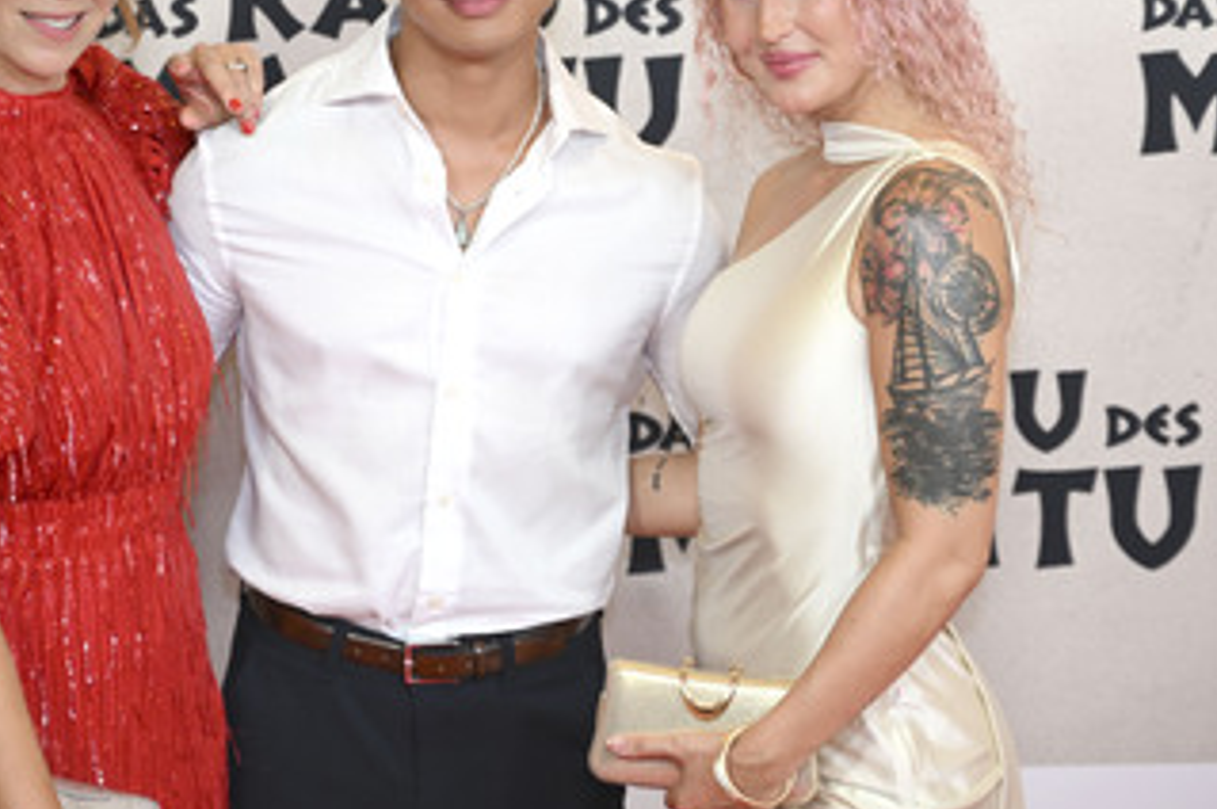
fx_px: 3580
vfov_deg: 12.9
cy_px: 275
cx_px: 399
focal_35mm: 106
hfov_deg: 19.2
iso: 250
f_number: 2.8
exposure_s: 1/160
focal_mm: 75
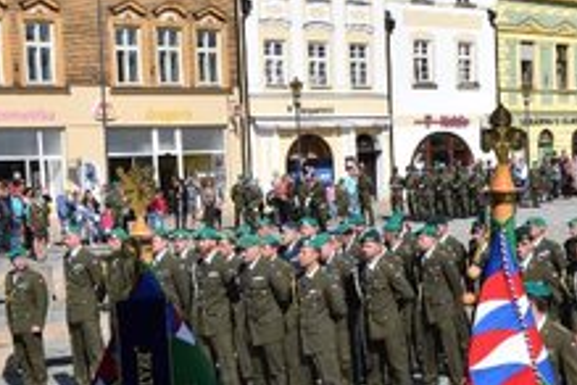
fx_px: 1266
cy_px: 277
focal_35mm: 79
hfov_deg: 24.4
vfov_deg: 17.2
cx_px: 595
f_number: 10
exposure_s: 1/500
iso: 200
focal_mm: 18
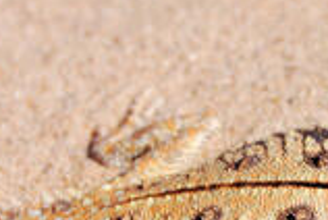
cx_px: 309
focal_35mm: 285
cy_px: 226
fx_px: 2602
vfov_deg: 4.8
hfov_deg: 7.2
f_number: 8
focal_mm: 50
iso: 100
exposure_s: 1/400
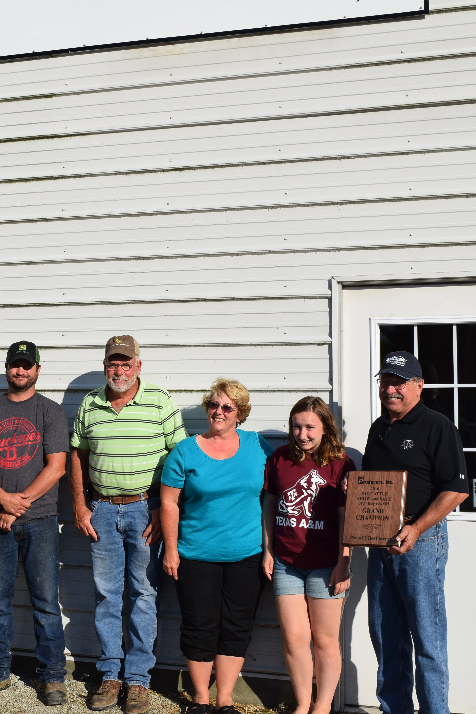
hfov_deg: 25.6
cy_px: 315
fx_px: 1045
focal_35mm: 53
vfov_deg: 37.7
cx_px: 168
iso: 200
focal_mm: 25
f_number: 11
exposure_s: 1/500
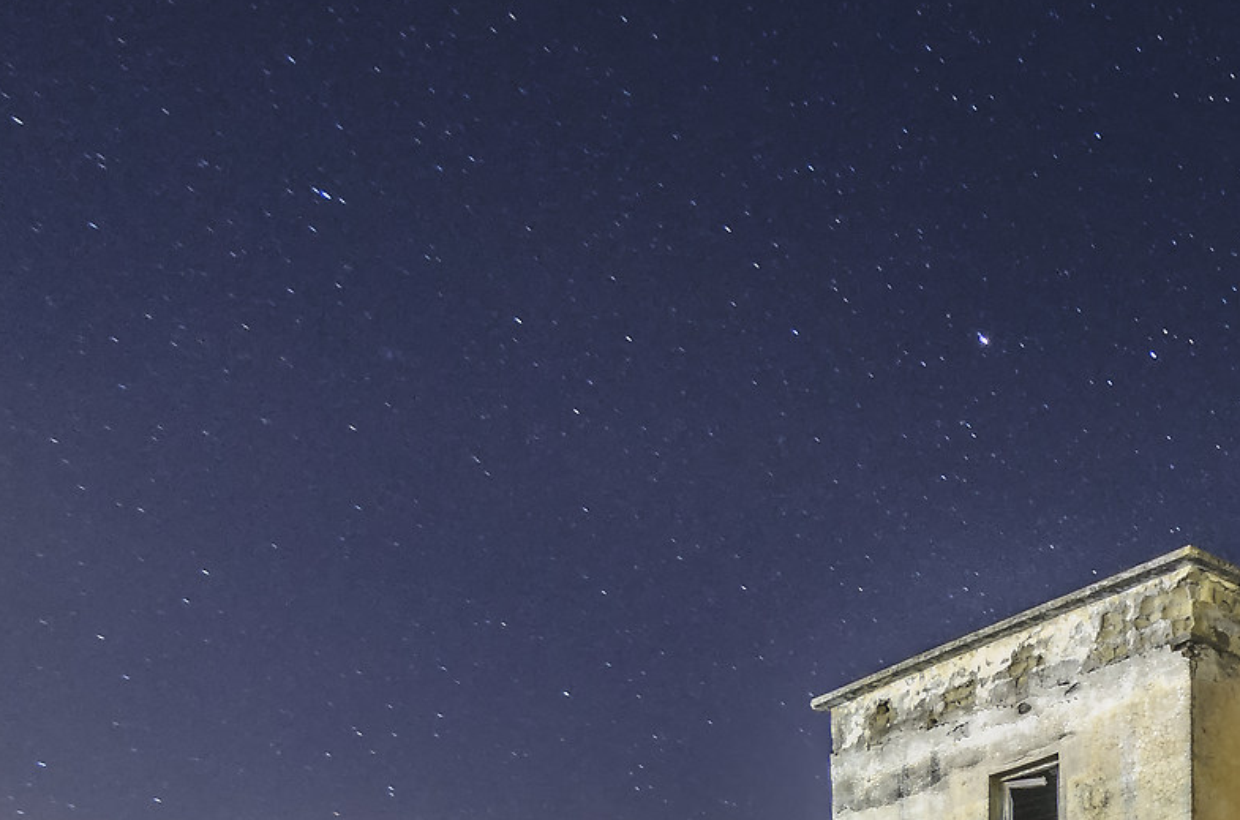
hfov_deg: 32.1
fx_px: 1813
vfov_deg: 25.5
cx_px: 1445
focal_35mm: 53
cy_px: 462
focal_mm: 11.5
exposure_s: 20
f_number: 2.8
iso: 800
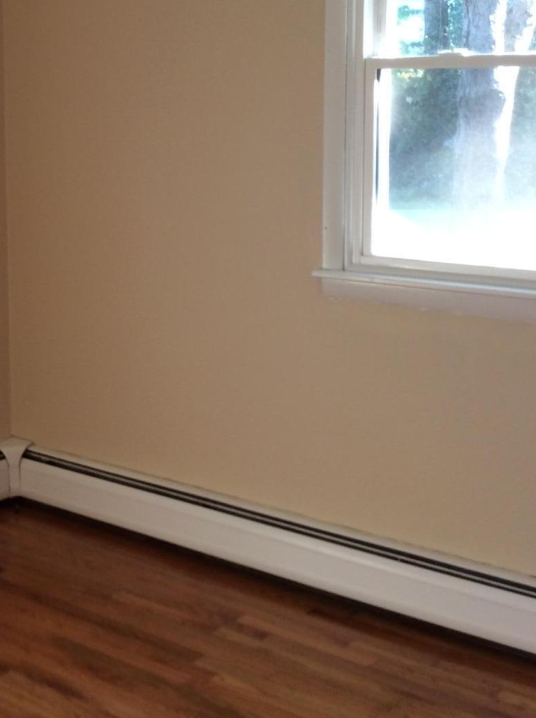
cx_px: 32
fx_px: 1263
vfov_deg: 31.5
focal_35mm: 61
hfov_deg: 23.2
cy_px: 242
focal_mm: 3.3
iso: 40
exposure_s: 1/24
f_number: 2.4
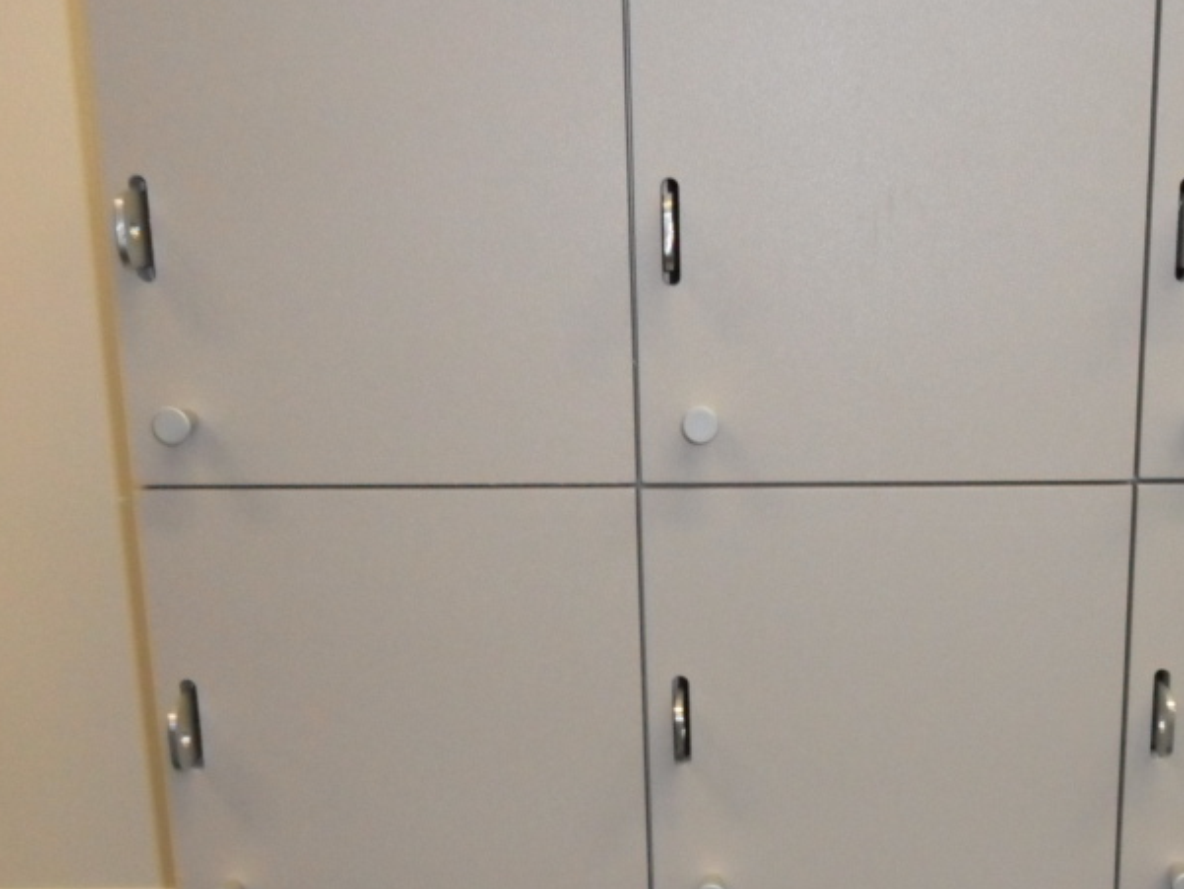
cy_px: 593
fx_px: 1574
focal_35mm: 46
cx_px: 845
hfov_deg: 40.4
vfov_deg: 31.3
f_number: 3.5
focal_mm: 4.9
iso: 400
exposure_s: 1/45
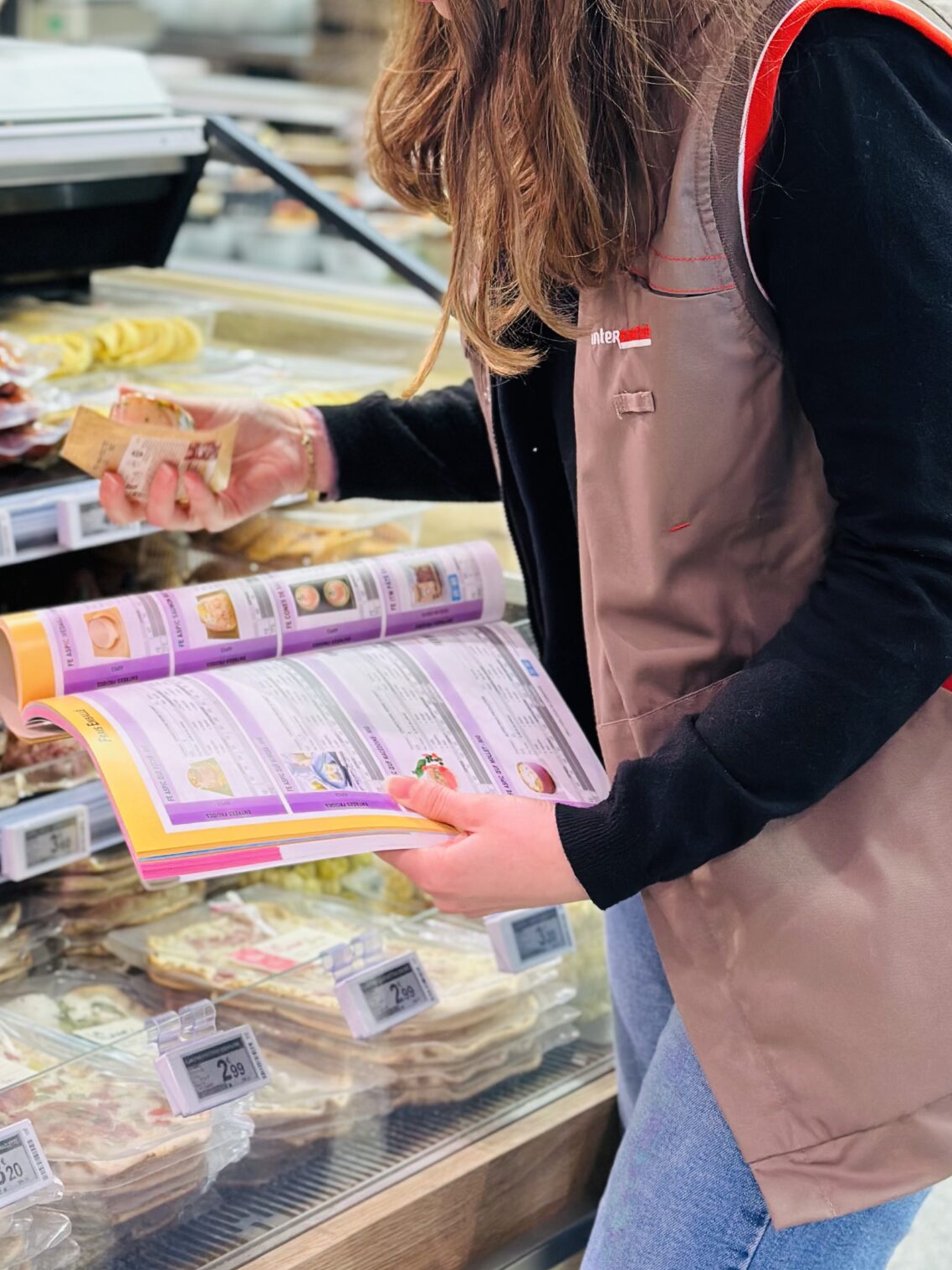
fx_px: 2970
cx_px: 349
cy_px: 382
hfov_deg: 18.2
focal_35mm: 81
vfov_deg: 24.0
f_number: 1.78
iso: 100
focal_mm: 6.86
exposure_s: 1/100
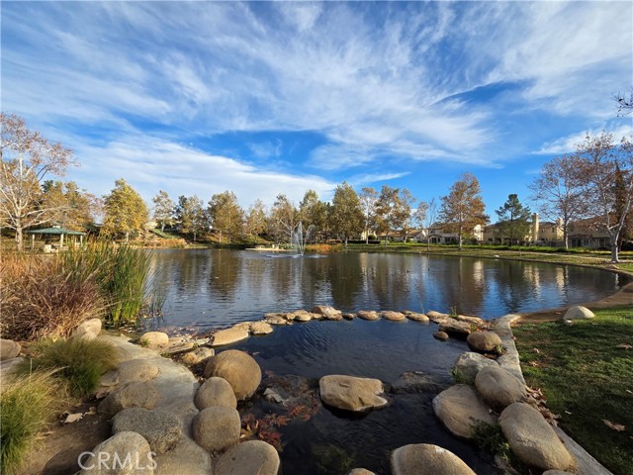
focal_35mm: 13
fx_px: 238
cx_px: 316
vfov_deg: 89.9
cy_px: 238
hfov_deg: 106.2
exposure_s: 1/1361
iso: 50
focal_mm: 2.2
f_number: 2.2
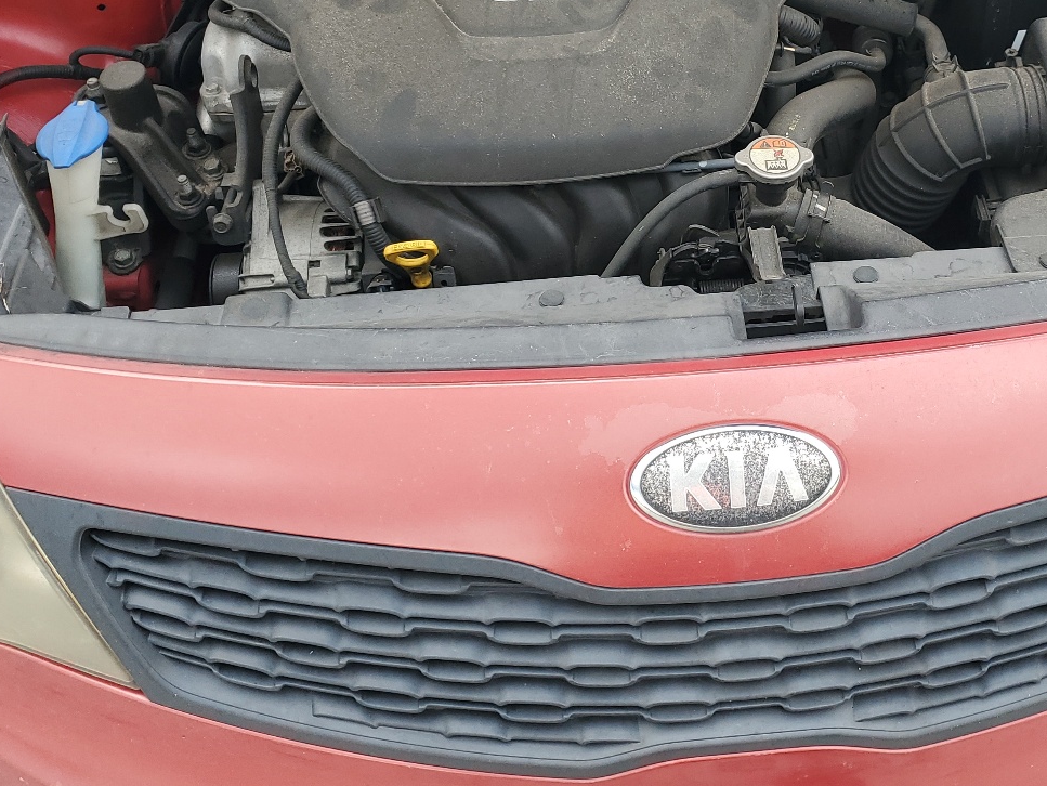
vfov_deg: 32.9
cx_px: 680
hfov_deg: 43.3
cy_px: 180
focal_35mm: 43
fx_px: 1301
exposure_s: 1/526
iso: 50
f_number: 1.5
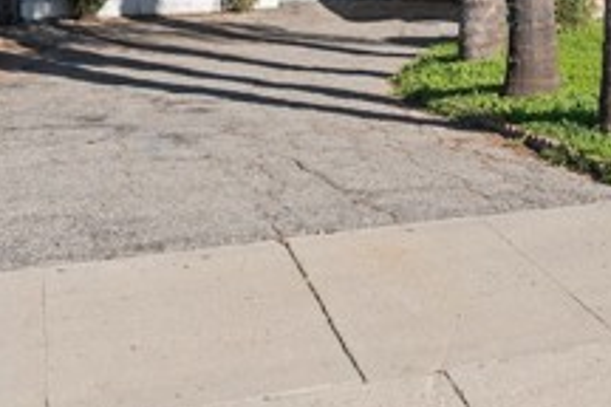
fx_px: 1205
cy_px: -102
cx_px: 537
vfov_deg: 18.1
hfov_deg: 27.5
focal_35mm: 71
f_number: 8
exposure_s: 1/500
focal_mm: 24
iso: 125
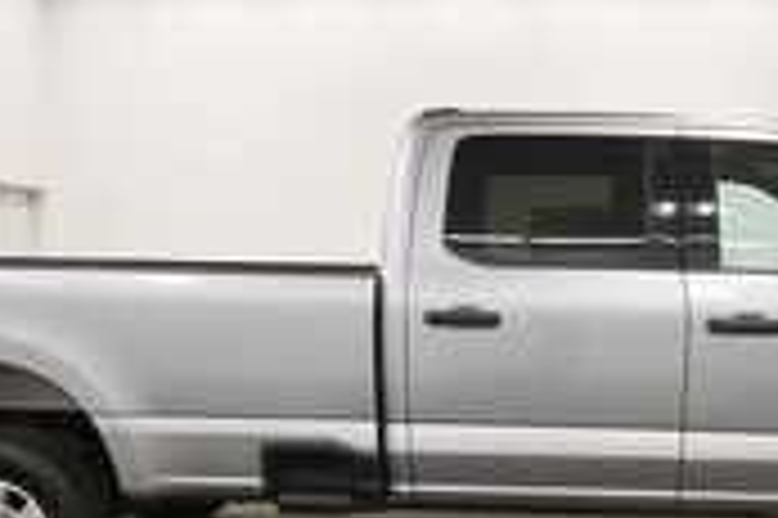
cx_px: 531
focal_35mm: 44
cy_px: 381
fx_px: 950
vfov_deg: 30.0
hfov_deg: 43.8
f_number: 4.8
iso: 800
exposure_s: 1/200
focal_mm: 13
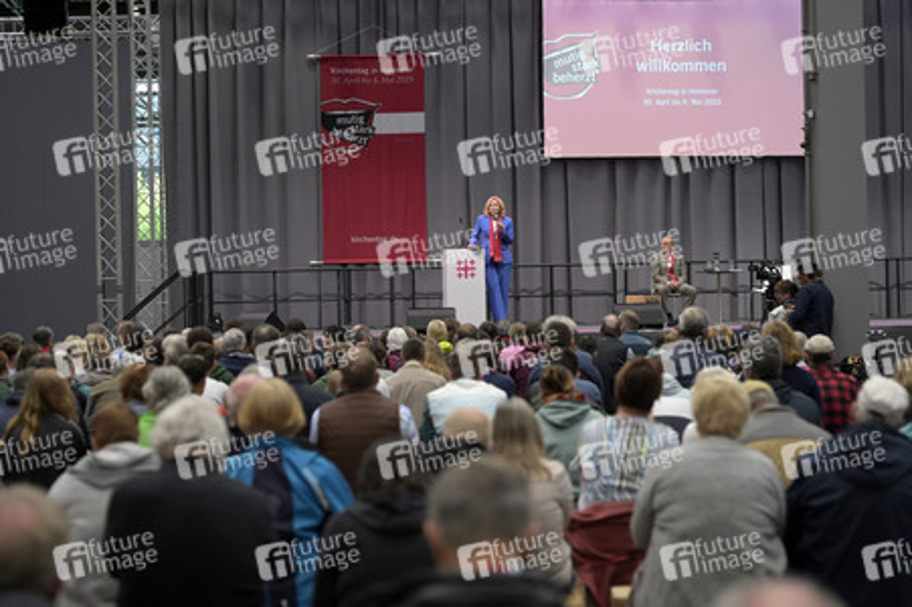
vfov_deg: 13.7
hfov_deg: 20.4
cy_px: 304
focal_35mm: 100
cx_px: 456
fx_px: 2531
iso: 3200
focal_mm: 100
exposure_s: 1/1000
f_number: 4
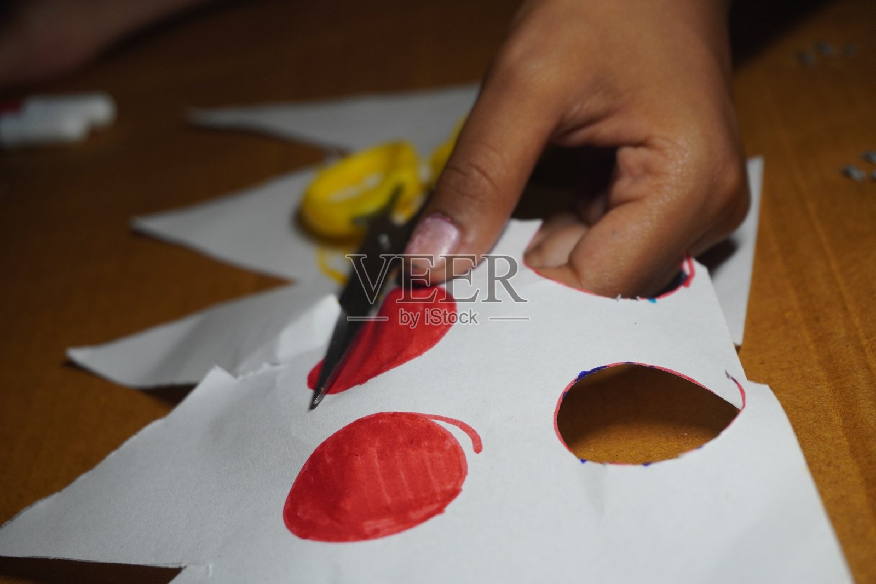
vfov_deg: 18.9
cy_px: 292
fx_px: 1752
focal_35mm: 72
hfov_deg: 28.1
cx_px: 438
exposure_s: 1/100
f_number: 5.6
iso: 800
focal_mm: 48
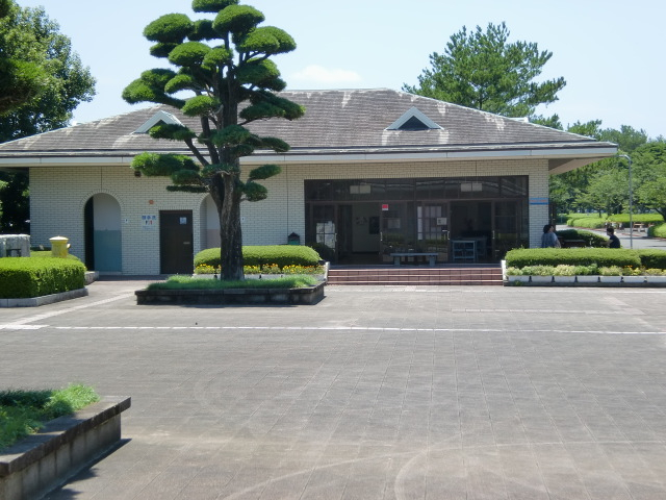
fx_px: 1558
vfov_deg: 18.2
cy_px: 250
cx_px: 333
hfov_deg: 24.1
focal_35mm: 81
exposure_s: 1/250
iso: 64
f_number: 5
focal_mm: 14.49
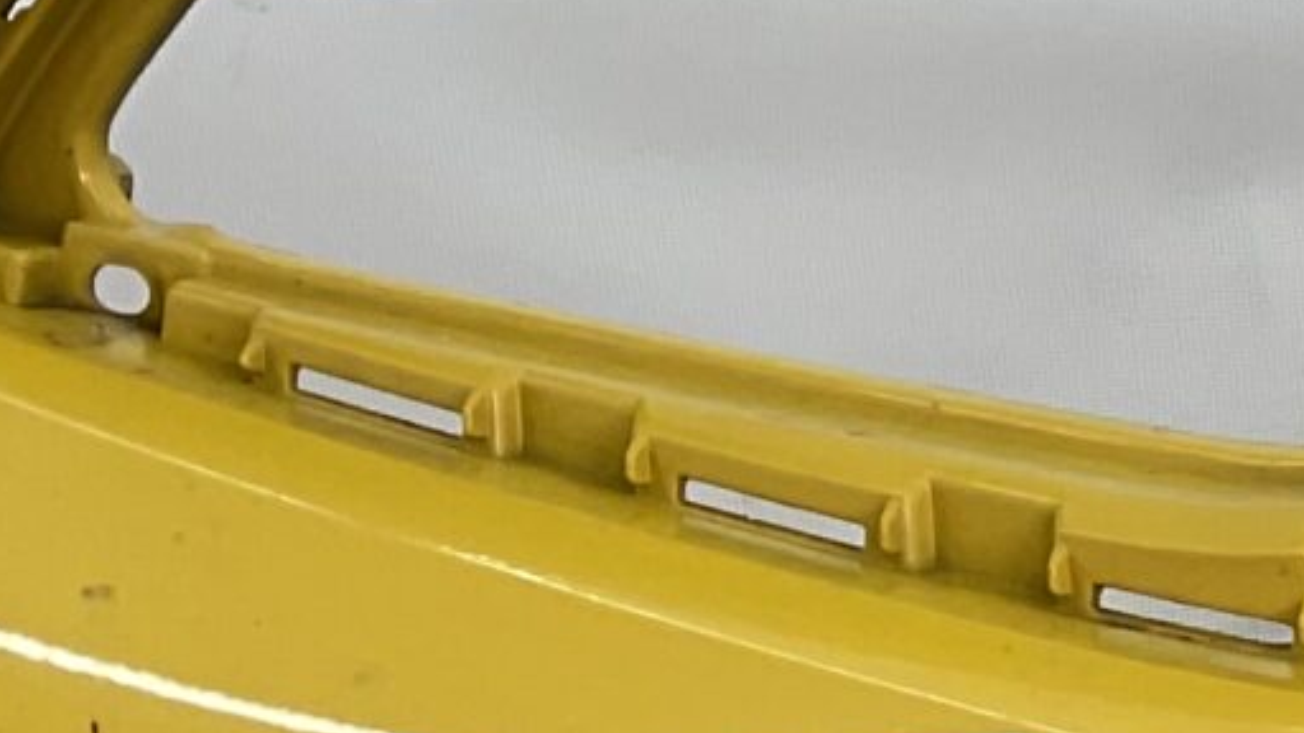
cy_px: 1000
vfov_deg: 7.6
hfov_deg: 12.3
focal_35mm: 158
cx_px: 2473
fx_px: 5463
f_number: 1.8
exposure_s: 1/149
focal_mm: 3
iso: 16
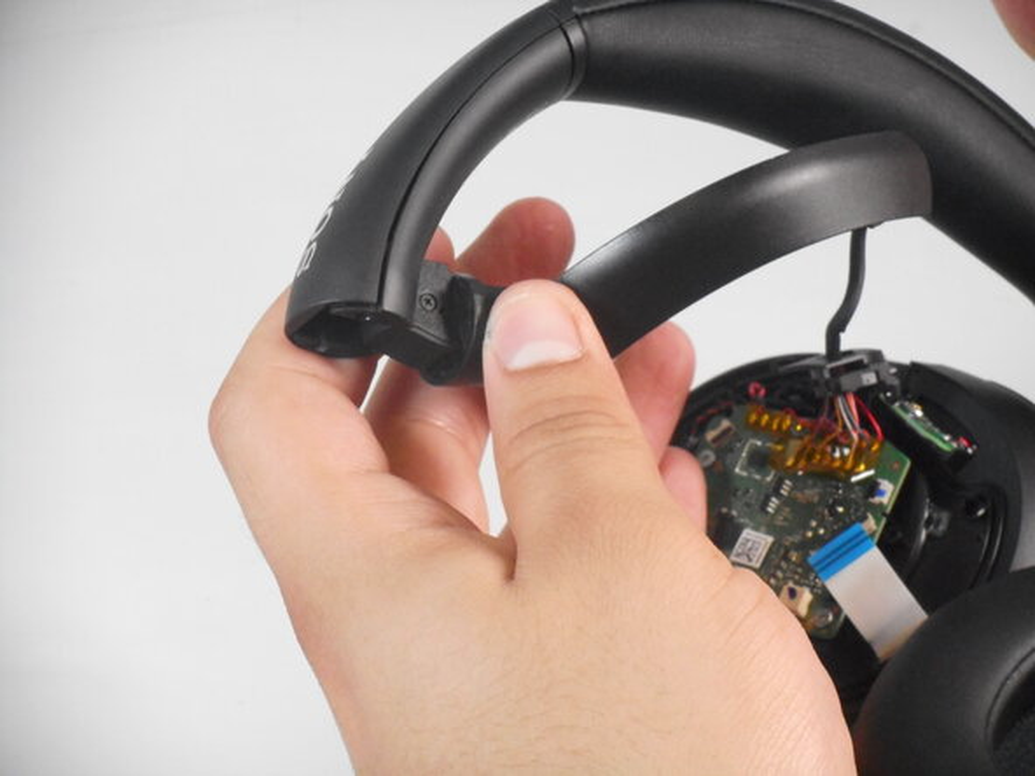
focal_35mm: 134
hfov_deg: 14.7
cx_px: 518
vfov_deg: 11.1
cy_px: 388
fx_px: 4007
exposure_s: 1/60
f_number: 6.1
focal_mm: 23.9
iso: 720
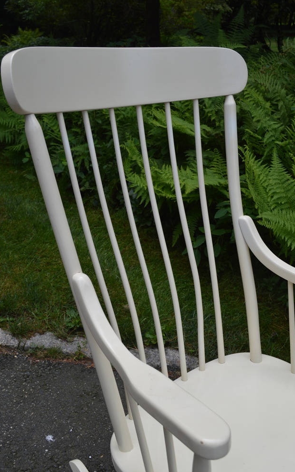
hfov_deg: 37.3
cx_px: 139
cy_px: 238
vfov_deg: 56.7
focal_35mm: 34
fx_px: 437
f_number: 6.3
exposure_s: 1/160
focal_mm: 22
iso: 100
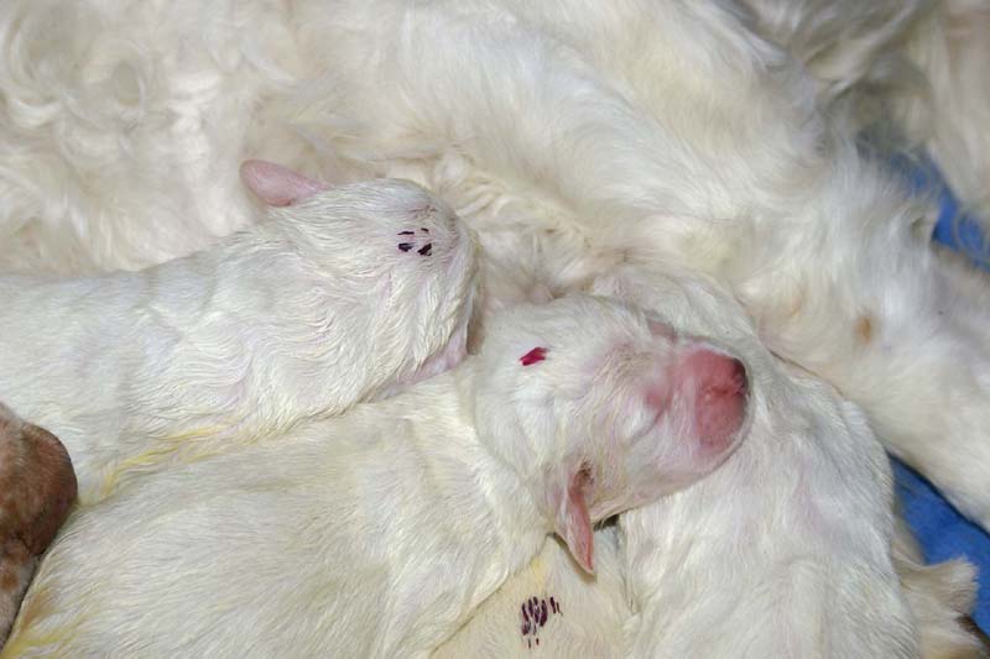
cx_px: 495
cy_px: 330
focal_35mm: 90
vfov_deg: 15.2
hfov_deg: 22.6
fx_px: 2474
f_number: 5.6
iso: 400
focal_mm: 60
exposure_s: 1/100
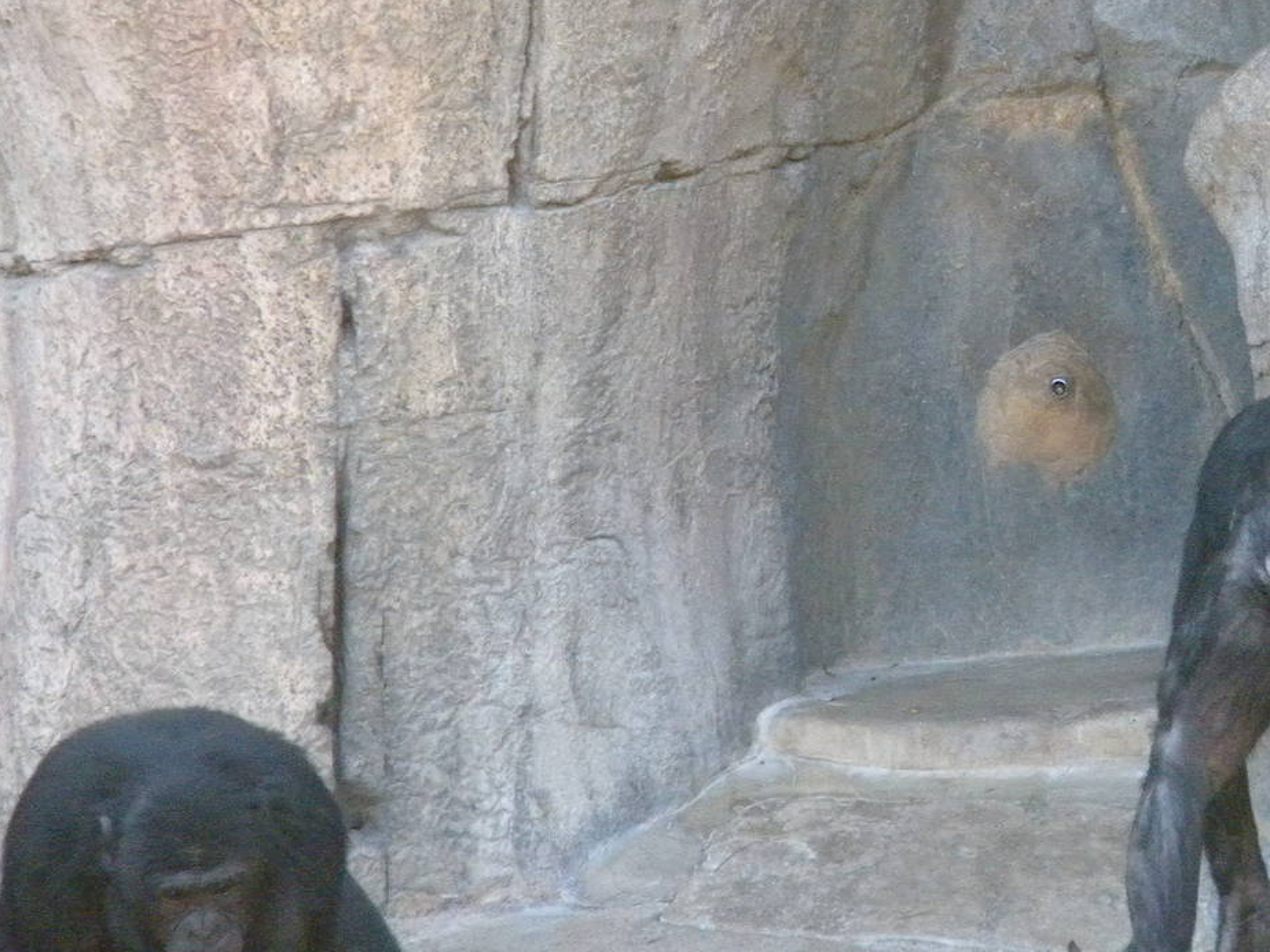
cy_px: 293
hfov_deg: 4.4
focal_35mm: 450
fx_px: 16510
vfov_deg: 3.3
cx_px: 1007
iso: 736
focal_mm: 46.2
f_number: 5.3
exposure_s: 1/227
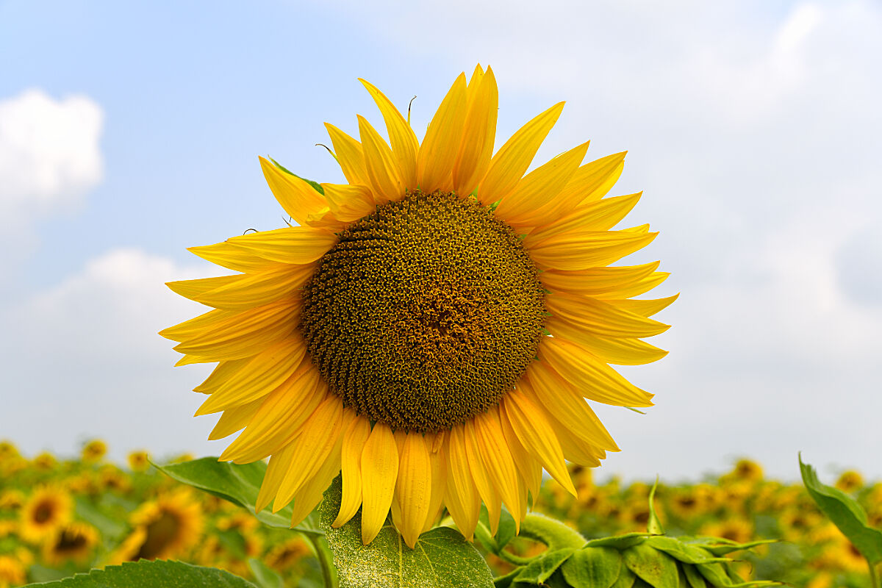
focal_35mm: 68
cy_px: 294
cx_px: 441
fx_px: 1654
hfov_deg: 29.9
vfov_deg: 20.2
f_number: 8
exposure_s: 1/320
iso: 100
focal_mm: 45
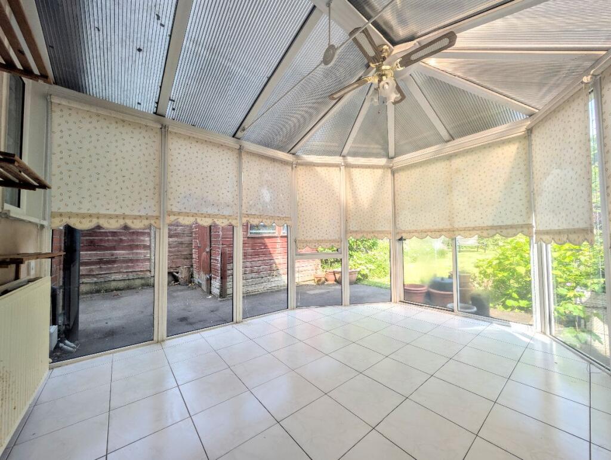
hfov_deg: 110.5
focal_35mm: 12
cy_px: 230
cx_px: 306
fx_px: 212
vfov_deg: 94.6
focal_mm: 2.02
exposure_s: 1/576
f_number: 1.7
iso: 52
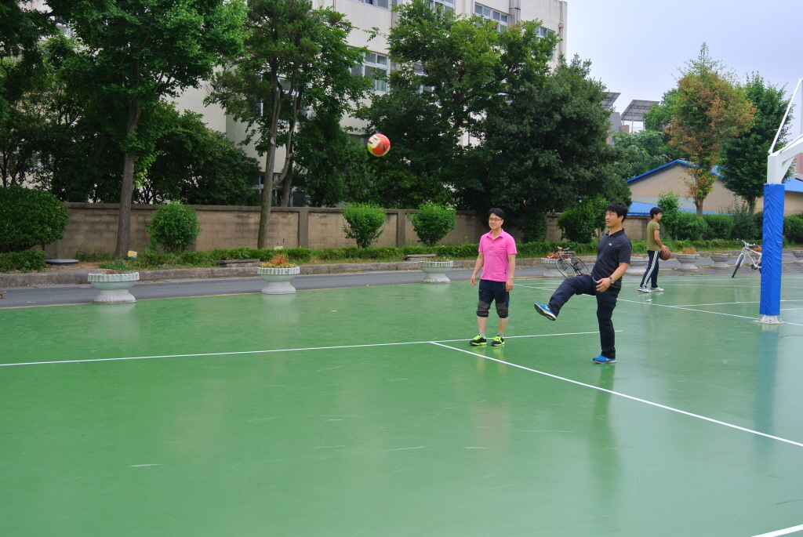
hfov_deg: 49.5
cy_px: 268
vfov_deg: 34.3
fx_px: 871
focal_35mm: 39
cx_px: 402
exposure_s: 1/500
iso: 200
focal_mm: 14.5
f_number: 4
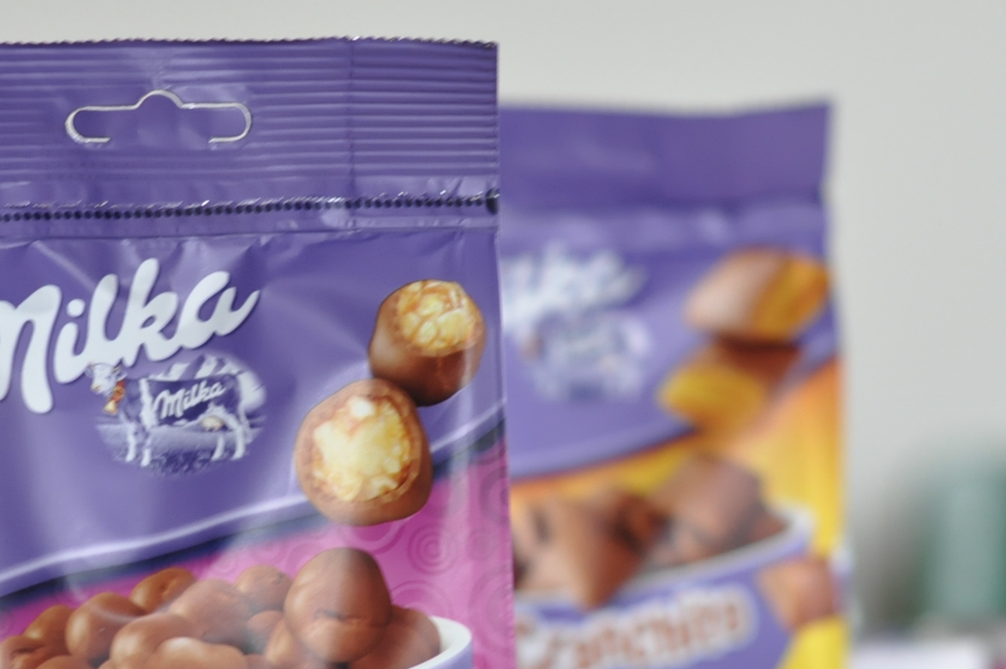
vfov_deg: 10.0
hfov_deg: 15.0
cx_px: 409
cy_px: 503
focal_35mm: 137
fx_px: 3824
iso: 800
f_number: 3.2
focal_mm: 50
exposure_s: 1/40
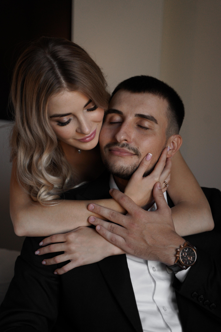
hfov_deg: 20.6
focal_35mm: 66
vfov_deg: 30.5
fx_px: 608
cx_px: 110
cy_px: 166
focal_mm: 66
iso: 1600
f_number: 2.8
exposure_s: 1/250
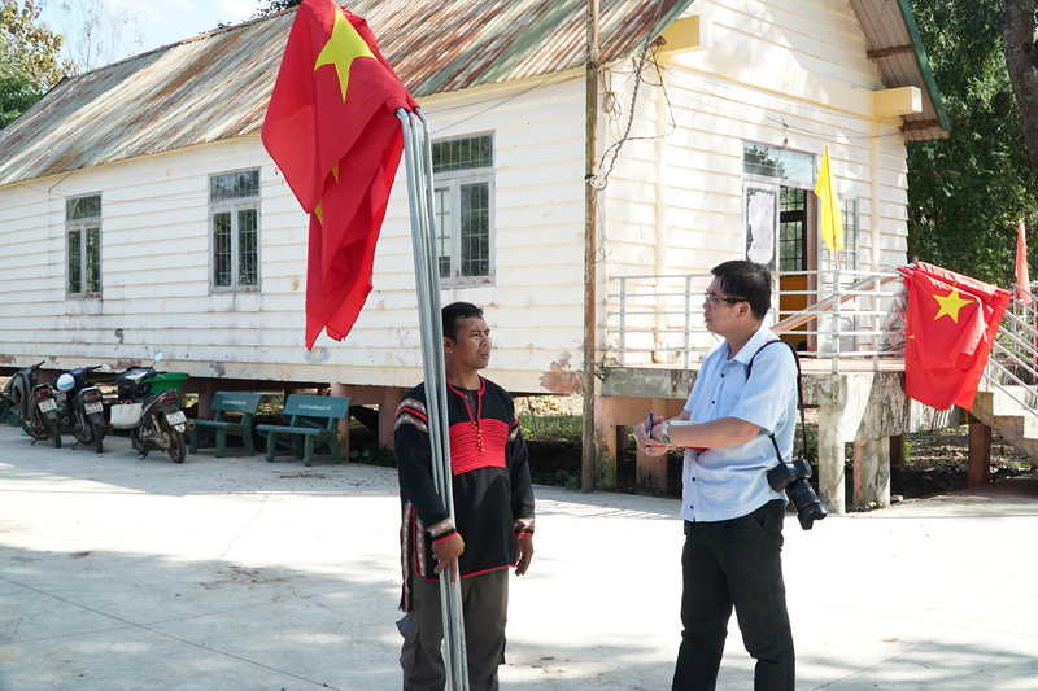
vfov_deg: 36.9
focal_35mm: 36
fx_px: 1038
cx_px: 519
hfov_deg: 53.1
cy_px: 346
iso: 200
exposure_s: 1/125
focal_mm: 24
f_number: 8
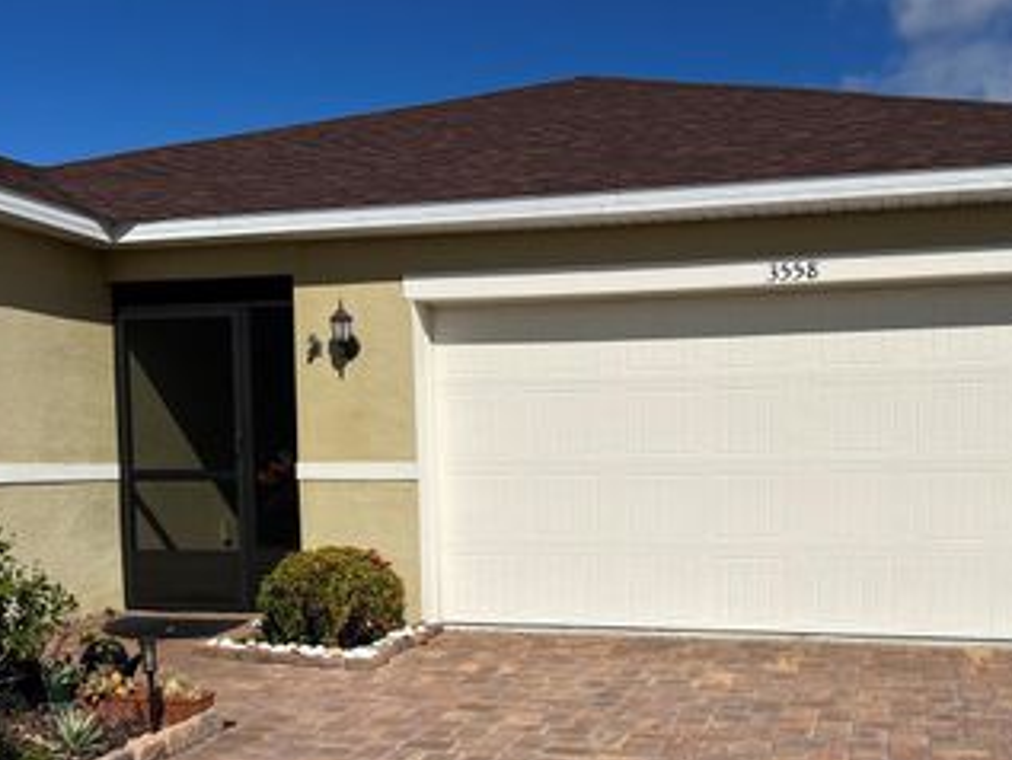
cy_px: 541
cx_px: 607
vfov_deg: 34.6
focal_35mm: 41
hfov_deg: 45.5
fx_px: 1199
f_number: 1.5
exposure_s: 1/14286
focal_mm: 5.7
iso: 50
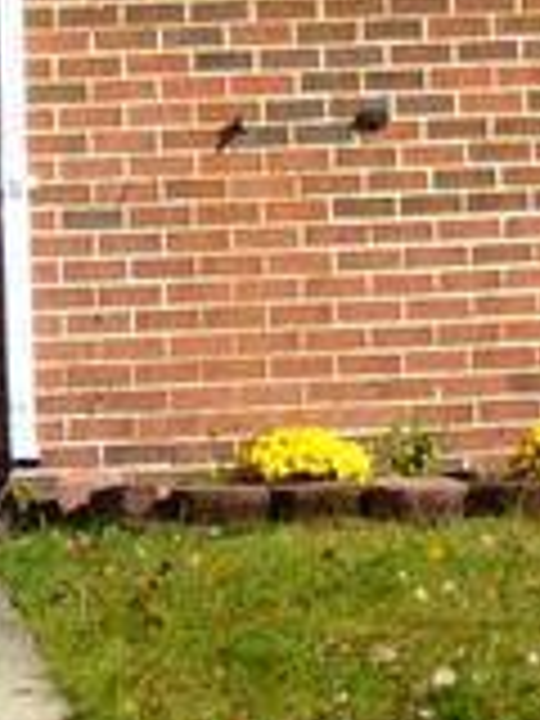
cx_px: 572
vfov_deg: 6.8
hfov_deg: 5.3
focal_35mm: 282
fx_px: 5865
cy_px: -724
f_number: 3.7
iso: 100
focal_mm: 7.79
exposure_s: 1/640
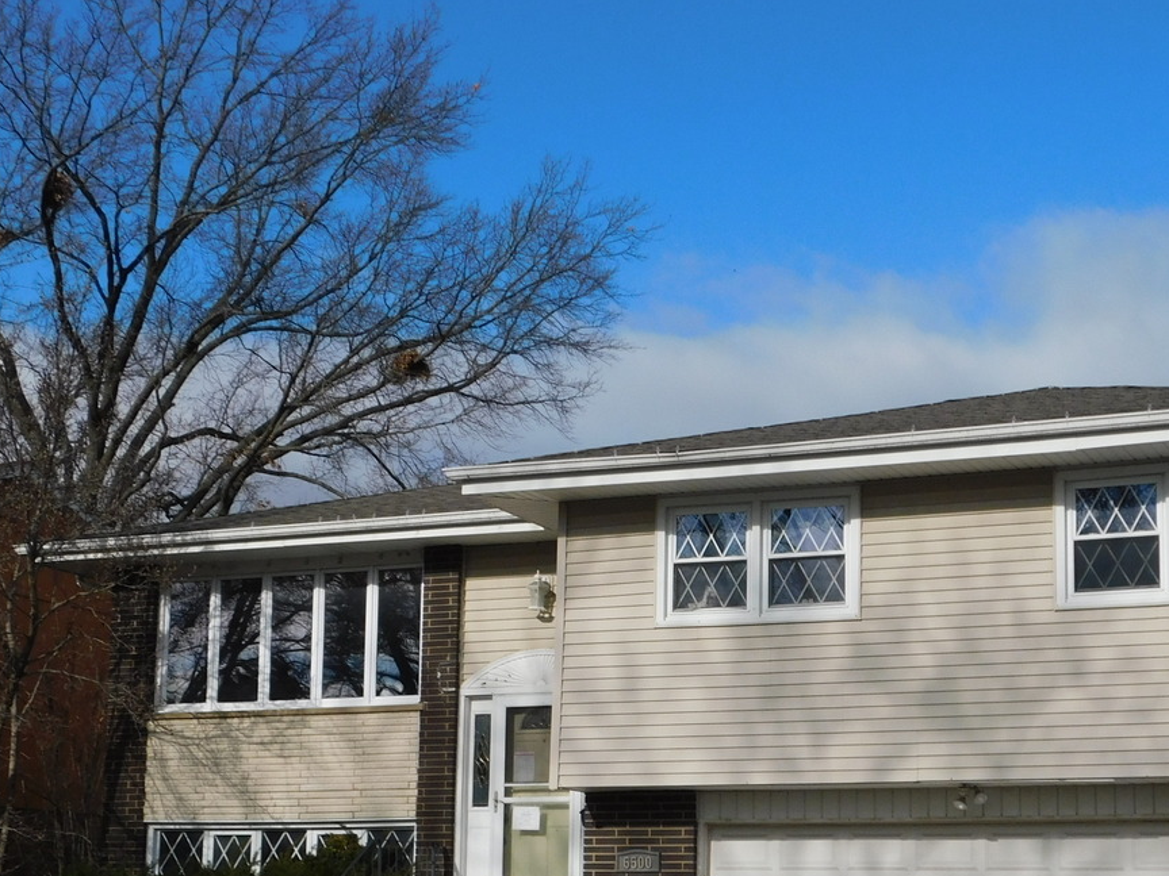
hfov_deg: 32.1
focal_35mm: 60
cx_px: 718
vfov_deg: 24.1
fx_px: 2026
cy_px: 664
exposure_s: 1/500
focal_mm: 6.3
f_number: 7
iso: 125
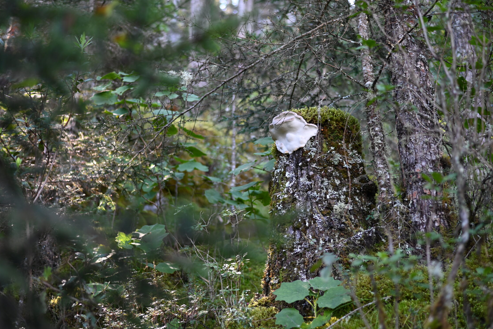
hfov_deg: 35.0
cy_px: 147
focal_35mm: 57
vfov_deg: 23.8
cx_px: 254
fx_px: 781
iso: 200
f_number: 1.8
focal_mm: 50
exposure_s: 1/100
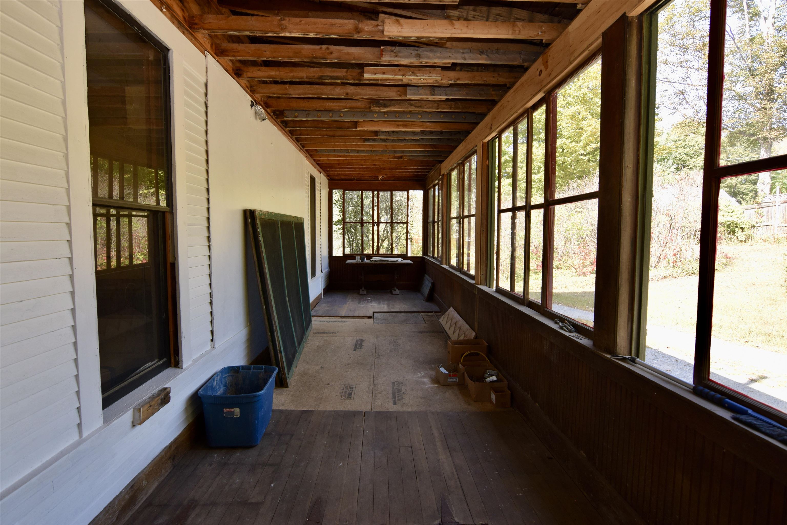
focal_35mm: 18
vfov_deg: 67.4
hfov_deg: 90.0
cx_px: 394
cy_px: 262
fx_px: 393
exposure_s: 1/125
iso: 360
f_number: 5.6
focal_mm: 12
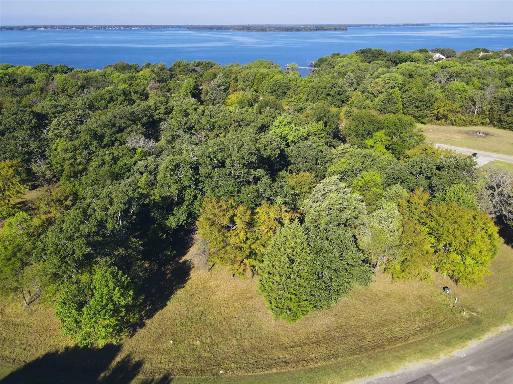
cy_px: 192
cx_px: 256
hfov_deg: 71.6
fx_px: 356
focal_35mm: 24
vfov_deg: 56.8
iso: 100
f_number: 2.8
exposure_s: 1/500
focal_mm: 4.5
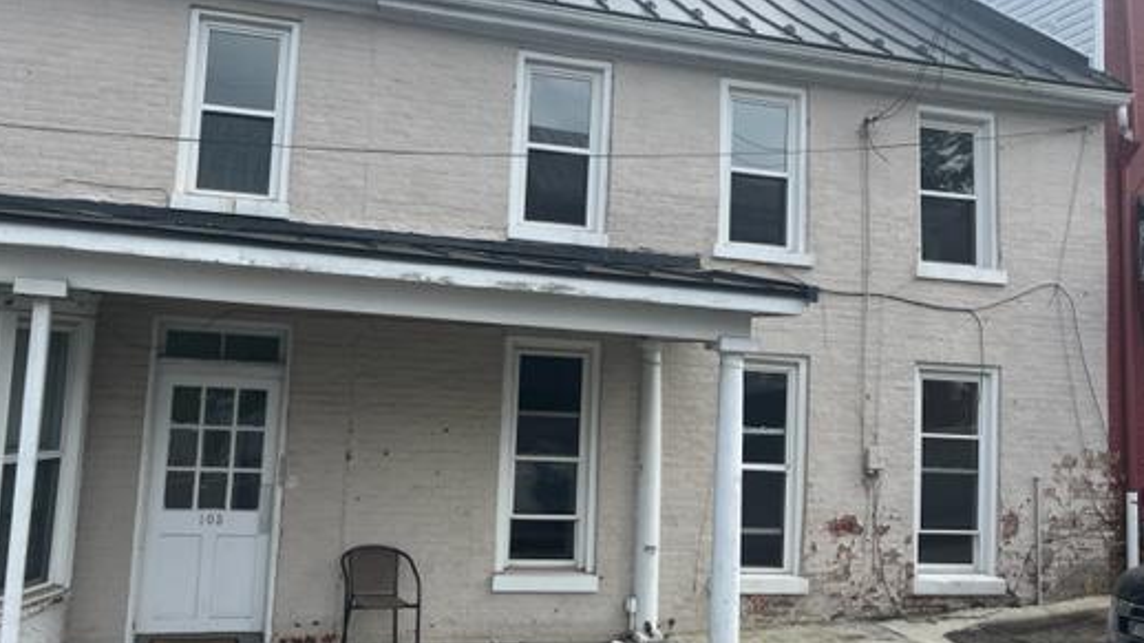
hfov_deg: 56.6
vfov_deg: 33.6
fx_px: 1061
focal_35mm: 35
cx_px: 519
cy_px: 276
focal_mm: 5.1
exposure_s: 1/1957
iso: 50
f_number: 1.6
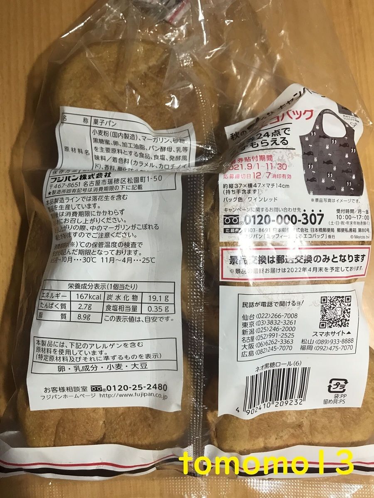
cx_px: 187
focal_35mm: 28
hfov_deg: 49.7
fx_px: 403
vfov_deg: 63.4
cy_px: 249
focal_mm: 3.99
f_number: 1.8
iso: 40
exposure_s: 1/30
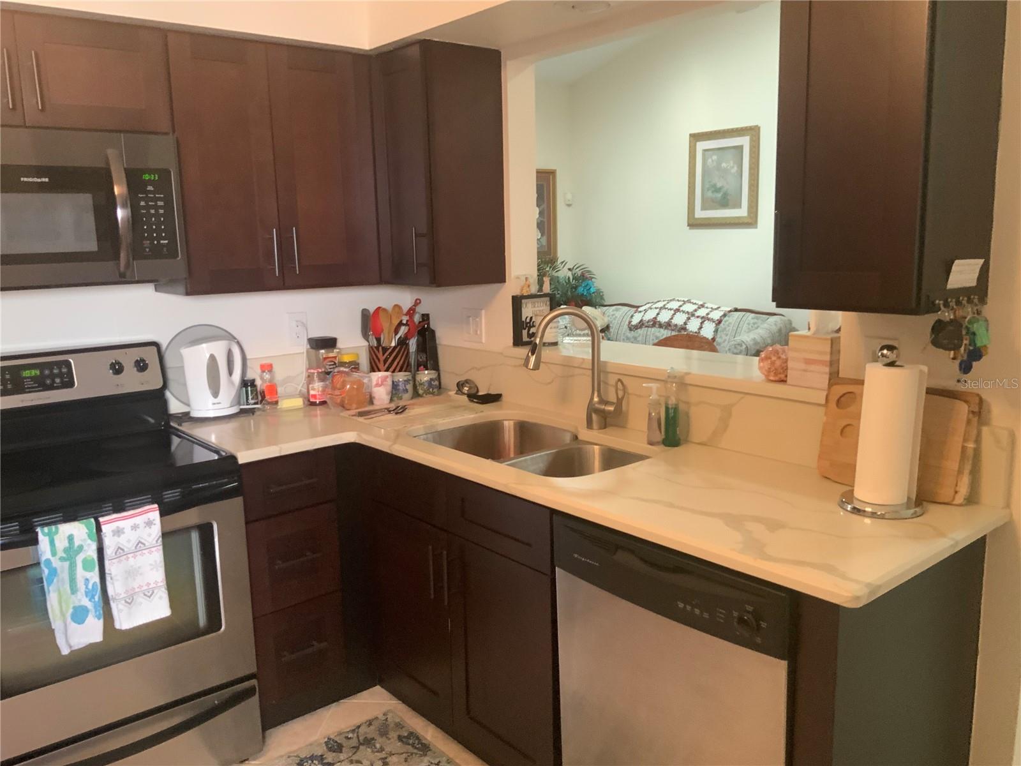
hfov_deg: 61.7
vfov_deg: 48.2
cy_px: 383
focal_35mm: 29
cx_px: 510
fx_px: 855
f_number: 1.8
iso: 200
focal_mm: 3
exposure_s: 1/40
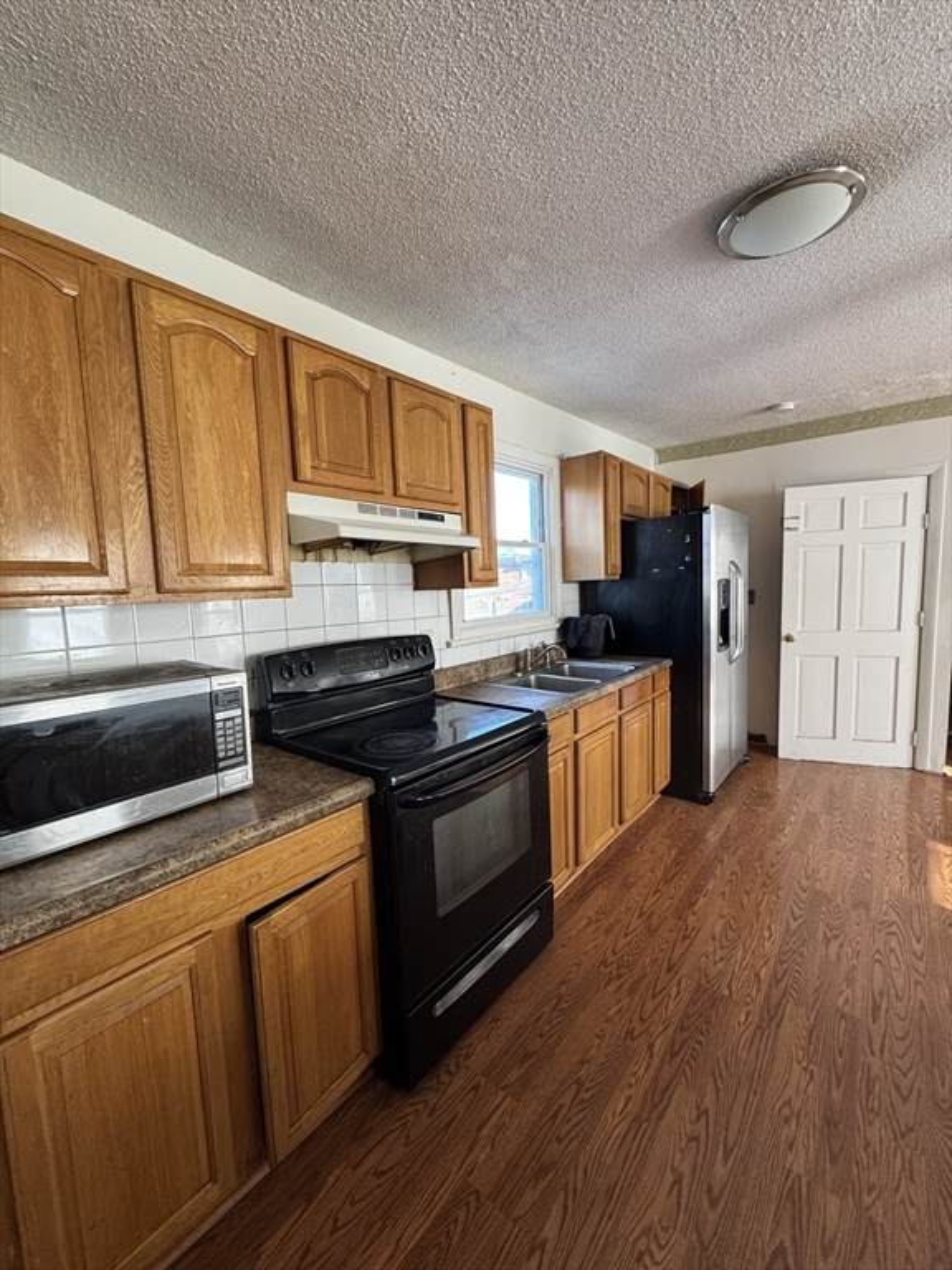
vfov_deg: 102.1
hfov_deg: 85.7
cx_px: 476
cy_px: 635
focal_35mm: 14
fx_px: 513
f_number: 2.2
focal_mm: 2.22
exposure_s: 1/99
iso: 200
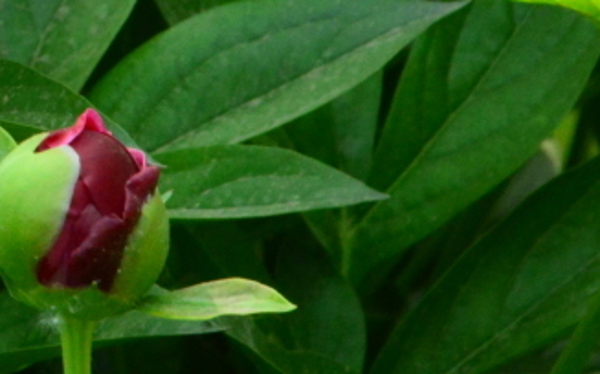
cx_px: -319
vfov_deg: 0.9
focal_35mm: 1436
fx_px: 23469
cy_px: -140
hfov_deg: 1.5
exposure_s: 1/250
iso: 2500
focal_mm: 300
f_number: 20
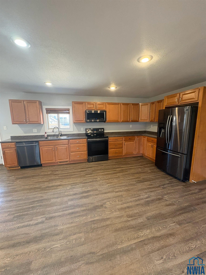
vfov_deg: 102.1
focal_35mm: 14
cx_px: 103
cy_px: 138
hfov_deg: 85.7
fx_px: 111
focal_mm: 2.22
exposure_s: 1/60
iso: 500
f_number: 2.2
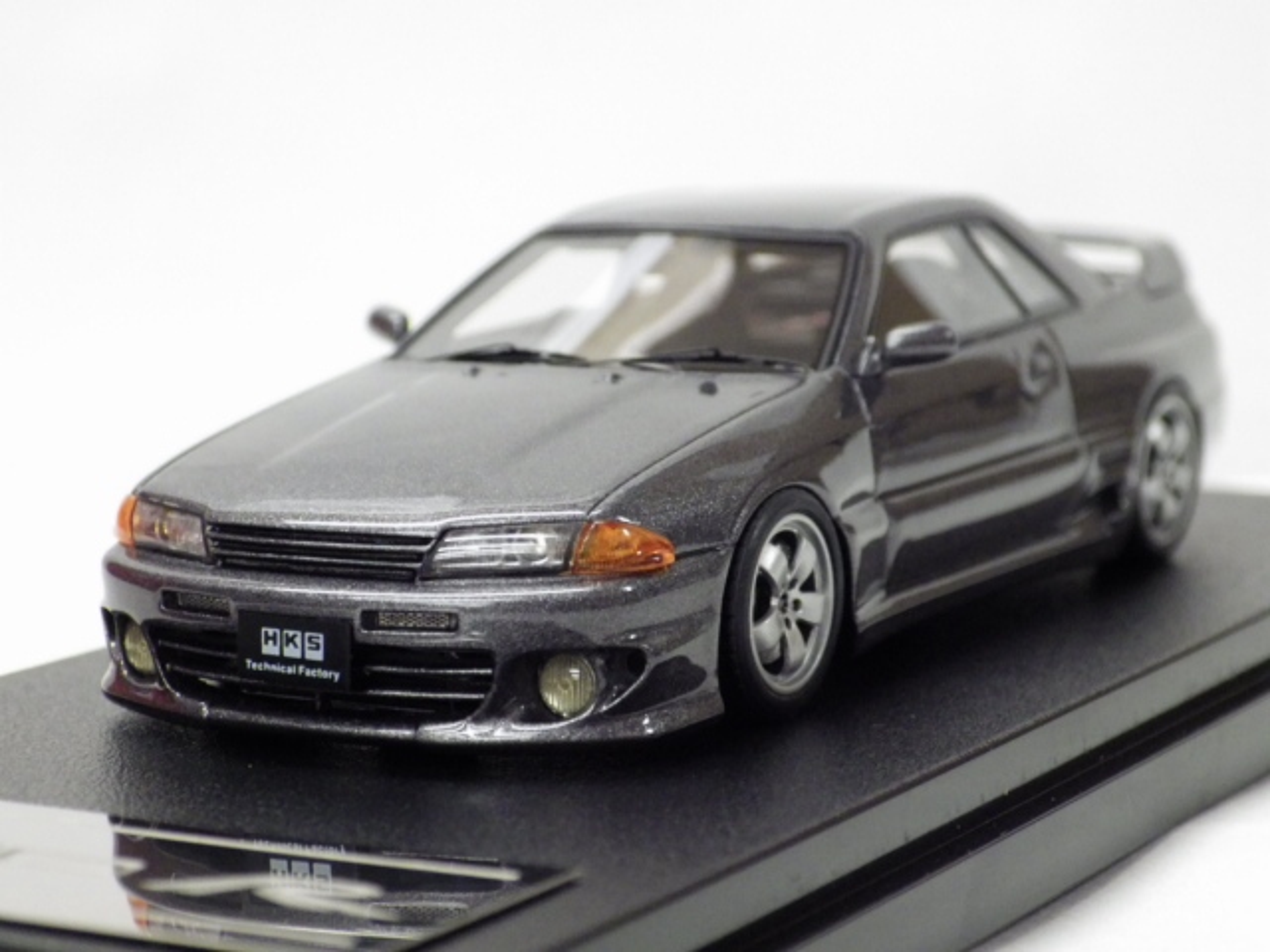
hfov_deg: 19.1
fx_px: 3779
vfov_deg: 14.4
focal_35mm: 103
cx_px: 635
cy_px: 476
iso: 800
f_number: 4.6
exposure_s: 1/40
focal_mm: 18.4
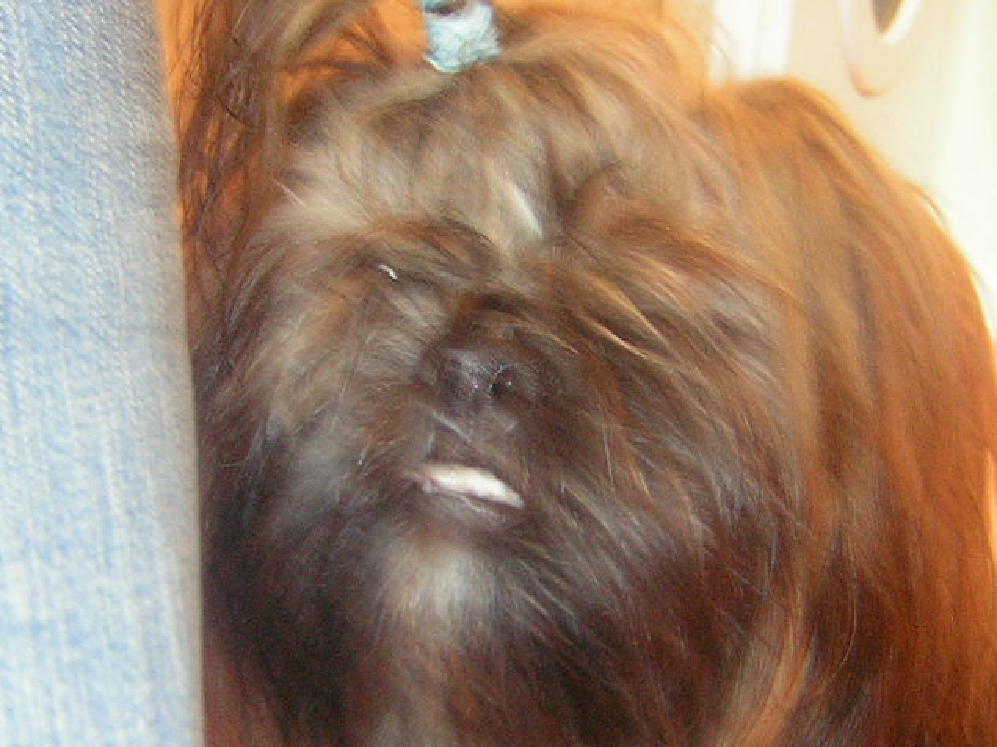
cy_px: 473
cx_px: 528
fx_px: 1670
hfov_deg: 33.2
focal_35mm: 58
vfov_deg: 25.1
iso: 164
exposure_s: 1/5.4
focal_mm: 4.7
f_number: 2.6
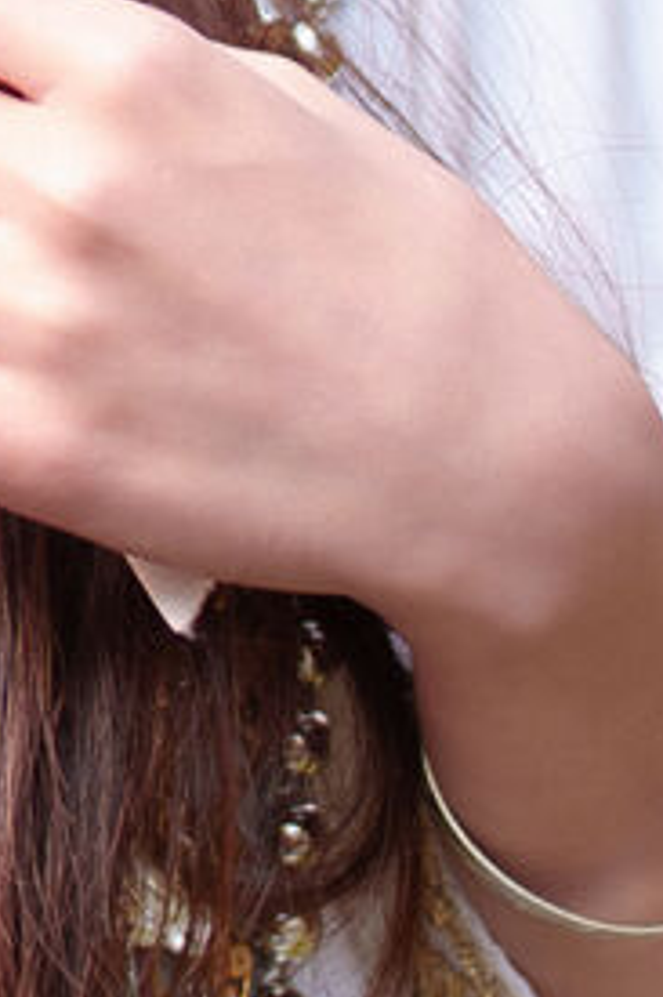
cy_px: -1015
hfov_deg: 4.1
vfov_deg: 6.1
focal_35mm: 327
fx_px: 9044
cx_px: -1094
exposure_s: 1/320
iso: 100
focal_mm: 50
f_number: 1.8
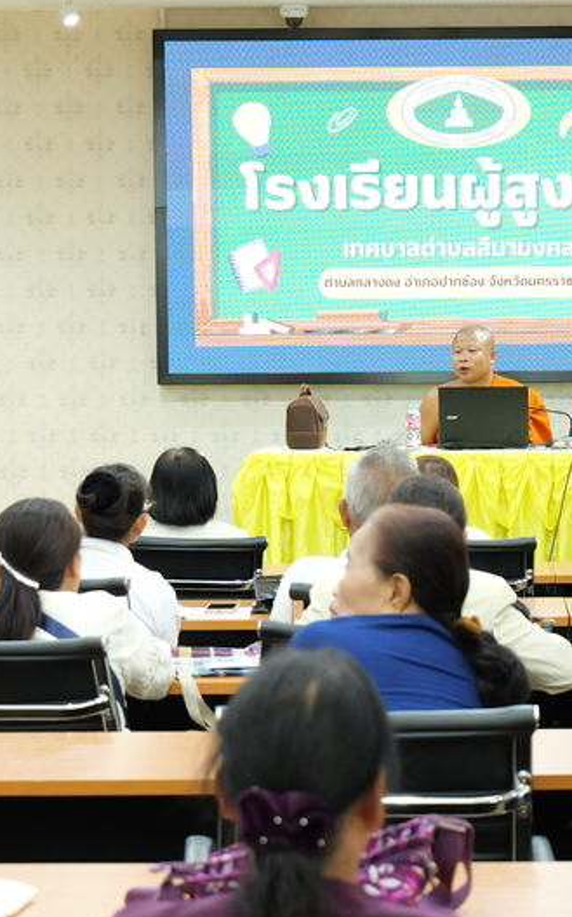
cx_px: 473
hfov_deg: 10.5
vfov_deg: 16.8
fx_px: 3095
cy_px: 600
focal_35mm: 124
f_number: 5.6
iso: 6400
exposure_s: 1/100
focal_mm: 60
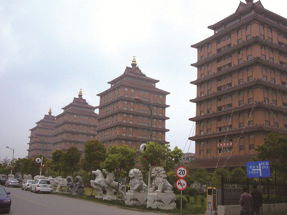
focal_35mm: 40
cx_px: 149
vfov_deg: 36.0
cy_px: 102
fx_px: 332
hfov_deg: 46.8
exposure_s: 1/250
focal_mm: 6.1
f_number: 6.3
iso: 80
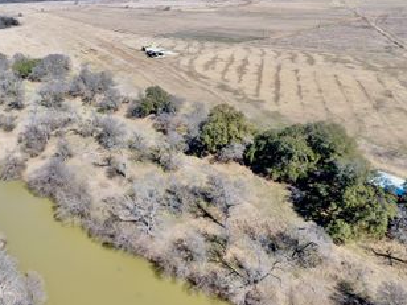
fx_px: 329
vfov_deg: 49.7
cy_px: 146
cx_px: 143
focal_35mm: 28
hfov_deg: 62.2
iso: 100
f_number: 2.8
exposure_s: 1/496
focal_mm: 3.61
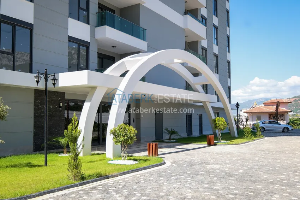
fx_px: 300
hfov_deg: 53.2
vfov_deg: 36.8
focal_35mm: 36
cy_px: 100
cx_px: 150
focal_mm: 24
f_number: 7.1
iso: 125
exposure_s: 1/160
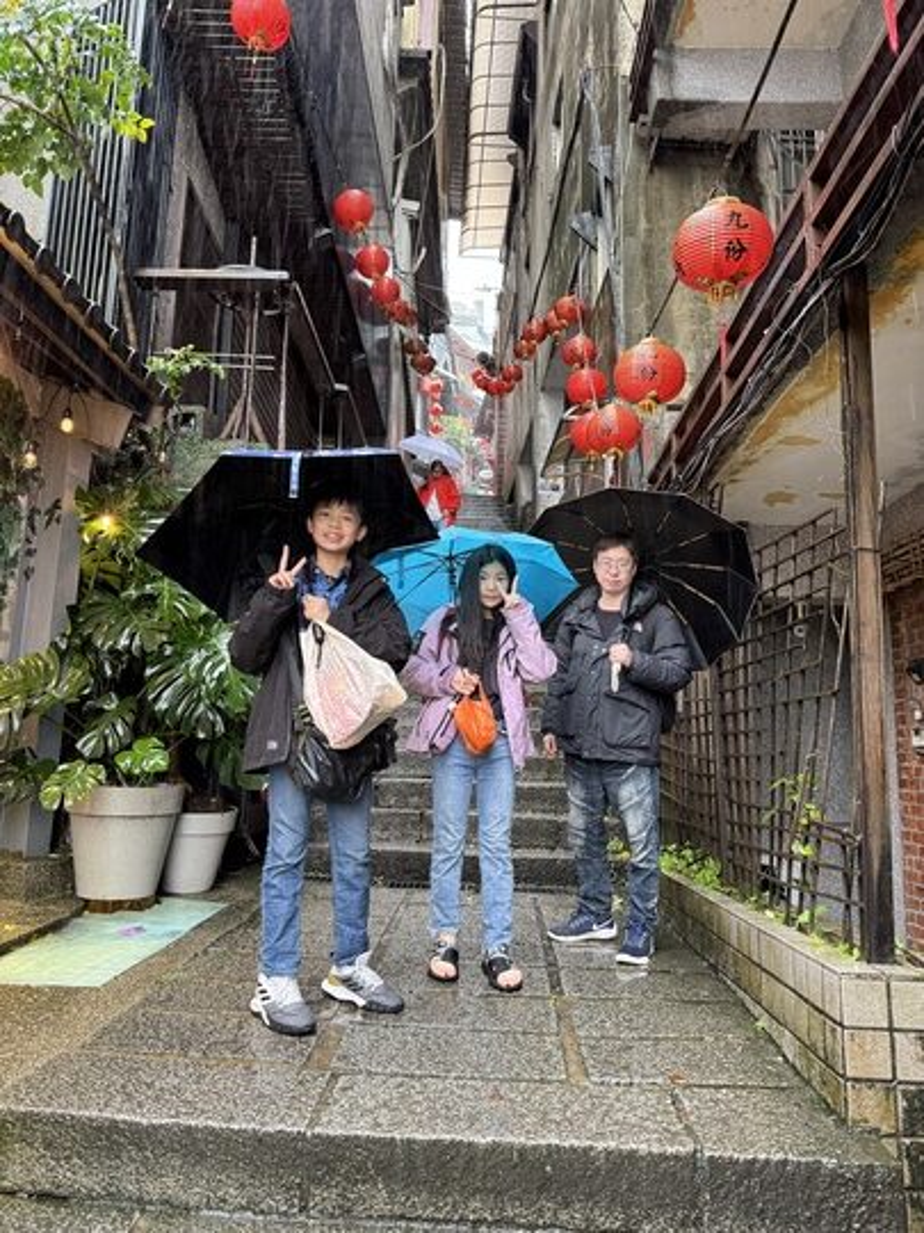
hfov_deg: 56.8
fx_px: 854
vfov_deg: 71.6
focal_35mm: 24
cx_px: 462
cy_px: 616
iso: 400
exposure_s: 1/60
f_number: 1.78
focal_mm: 6.76
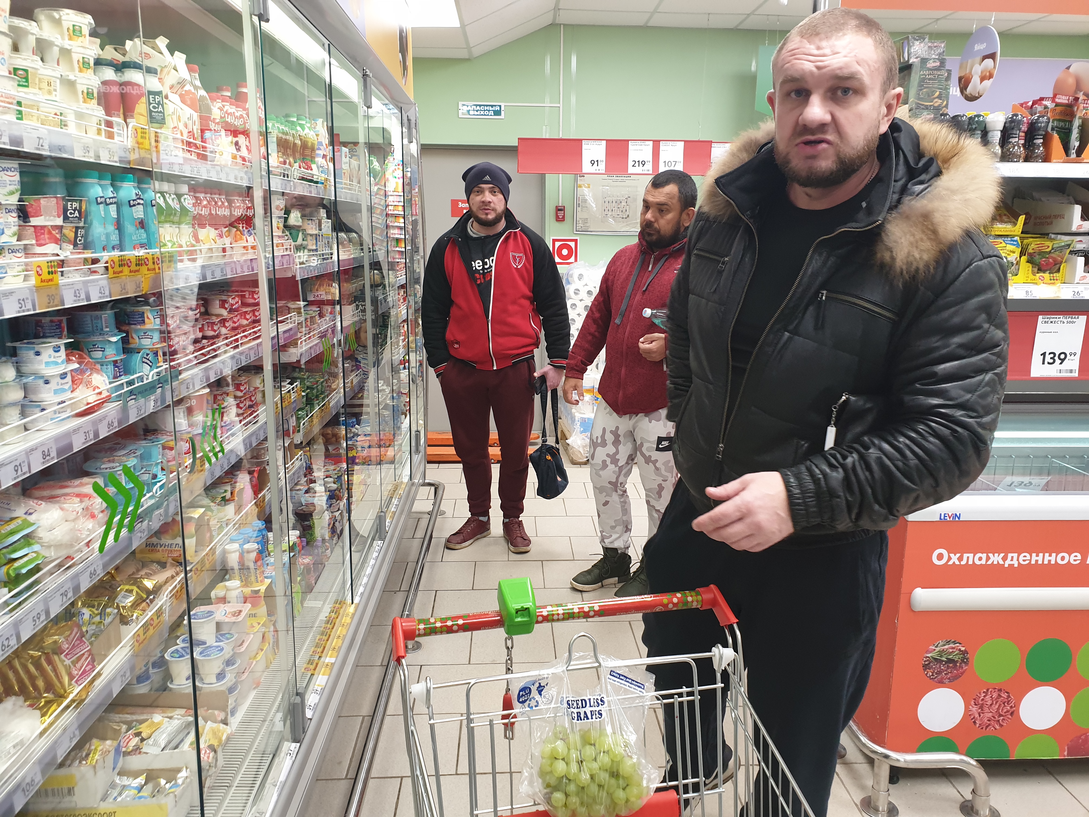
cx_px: 544
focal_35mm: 26
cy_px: 408
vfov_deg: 53.1
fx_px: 818
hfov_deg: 67.3
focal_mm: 4.3
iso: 160
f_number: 2.4
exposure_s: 1/50
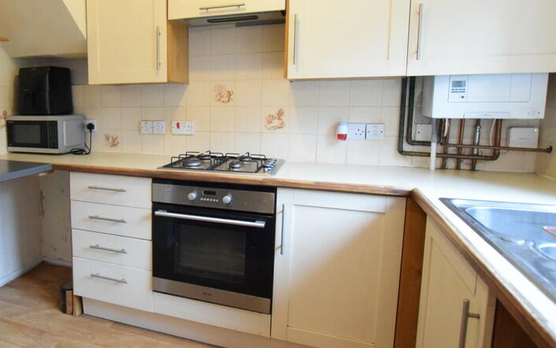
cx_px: 158
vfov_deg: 48.6
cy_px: 153
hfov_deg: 68.3
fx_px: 384
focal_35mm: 25
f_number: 4.5
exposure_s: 1/80
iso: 6400
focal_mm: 11.5
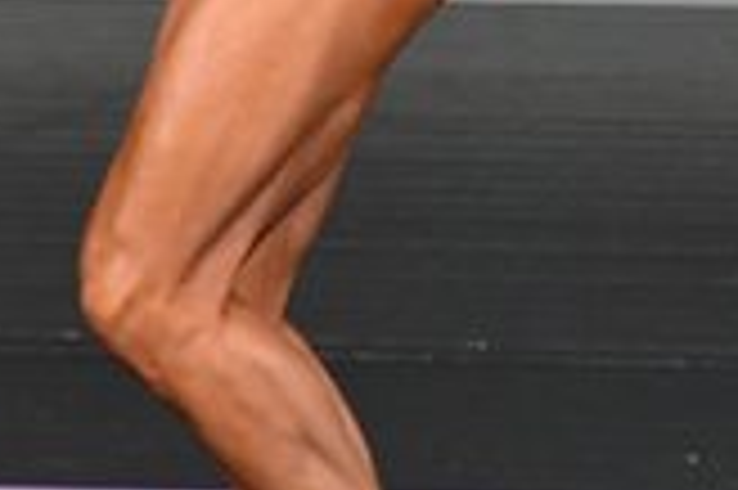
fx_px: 36310
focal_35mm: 1773
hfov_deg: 1.2
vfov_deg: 0.8
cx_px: 592
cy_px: -72
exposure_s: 1/400
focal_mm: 250
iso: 4000
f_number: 5.6
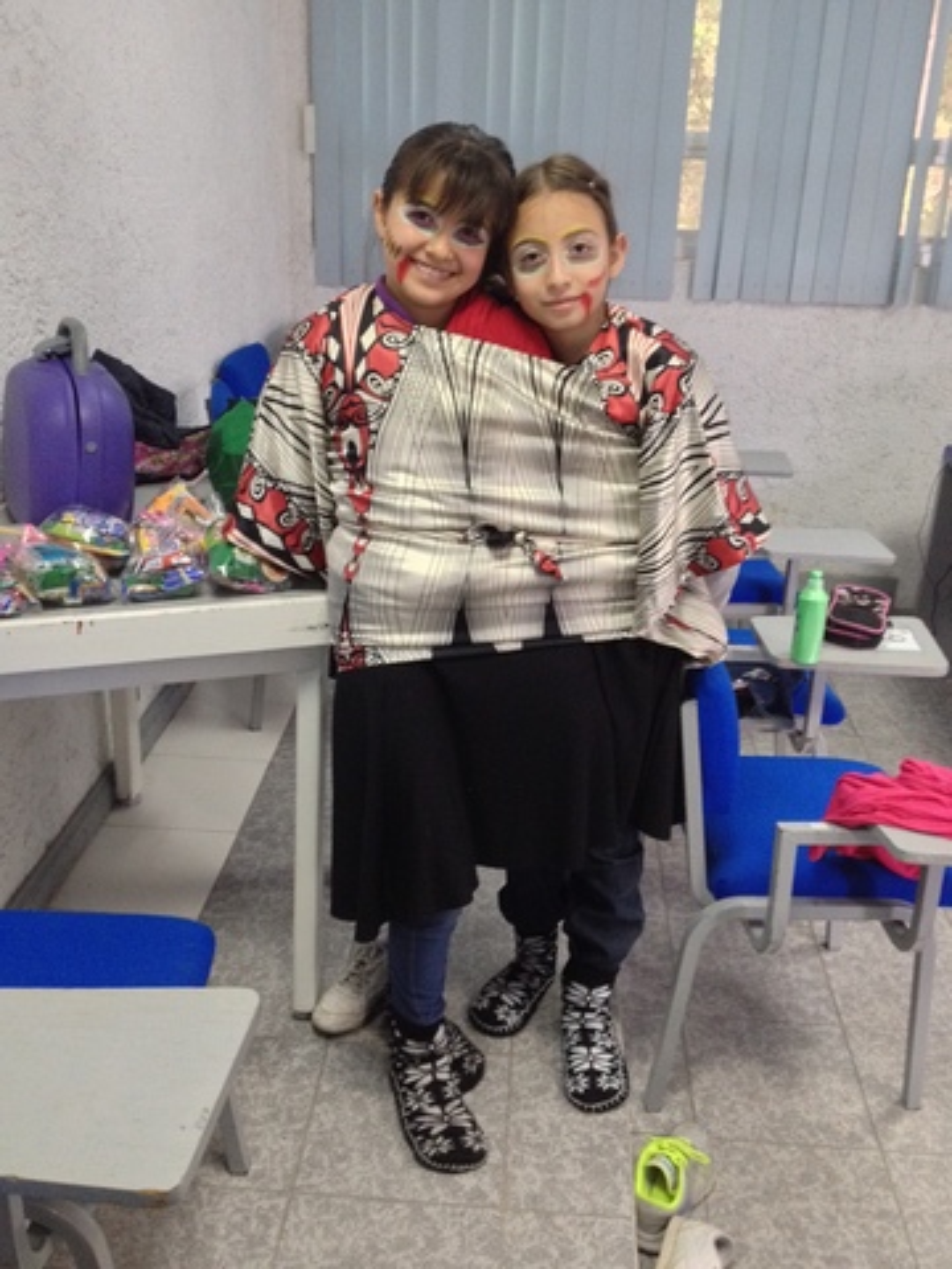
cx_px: 476
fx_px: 1283
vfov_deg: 52.6
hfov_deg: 40.7
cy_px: 634
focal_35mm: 35
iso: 320
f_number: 2.4
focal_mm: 4.28
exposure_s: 1/20
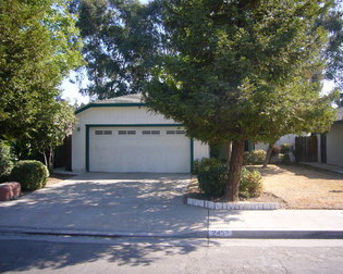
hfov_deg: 58.7
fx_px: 305
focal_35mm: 30
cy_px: 139
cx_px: 184
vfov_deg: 48.5
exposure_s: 1/400
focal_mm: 4.6
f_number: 2.8
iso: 80
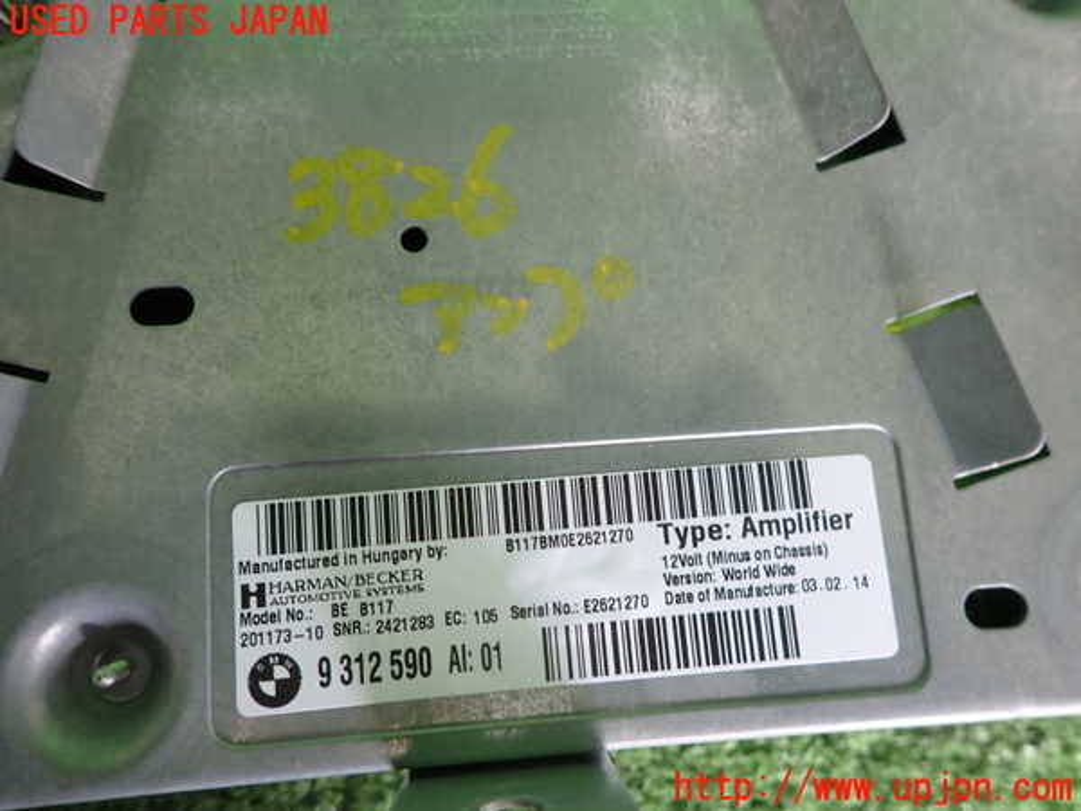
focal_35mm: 25
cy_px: 406
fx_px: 781
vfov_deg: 54.9
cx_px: 540
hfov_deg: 69.4
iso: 200
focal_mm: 4.5
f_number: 2
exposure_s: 1/50
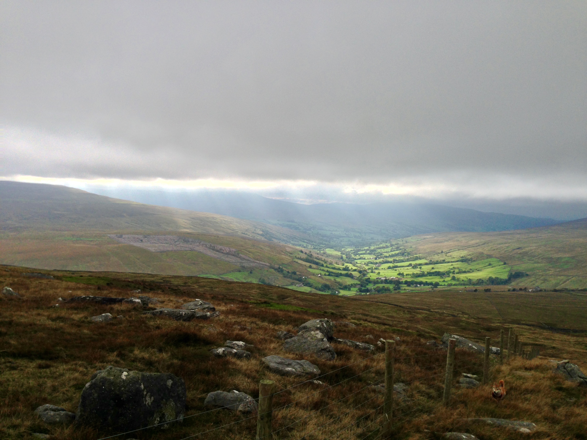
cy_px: 220
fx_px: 560
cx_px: 294
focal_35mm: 33
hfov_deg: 55.4
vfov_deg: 42.9
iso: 50
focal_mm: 4.12
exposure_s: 1/653
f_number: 2.4
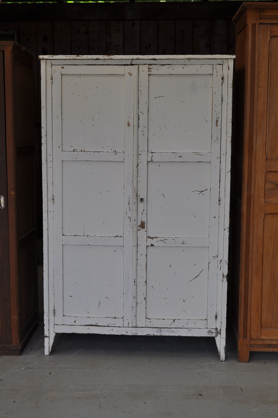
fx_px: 610
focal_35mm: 52
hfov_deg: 25.7
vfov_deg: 37.9
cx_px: 139
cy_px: 209
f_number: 6.3
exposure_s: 1/160
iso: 200
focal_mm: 35
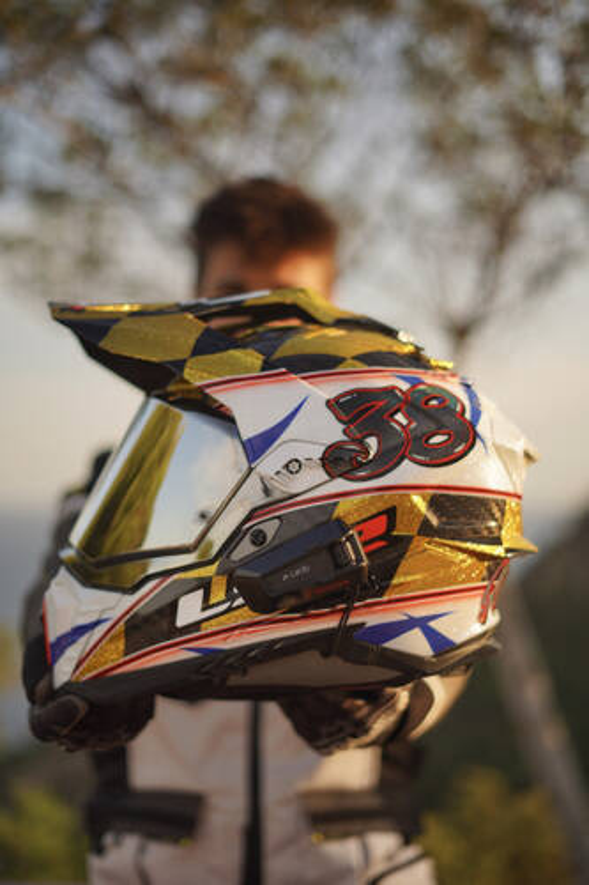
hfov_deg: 27.0
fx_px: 1228
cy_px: 442
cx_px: 294
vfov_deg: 39.6
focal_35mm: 50
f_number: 1.8
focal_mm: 50
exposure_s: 1/1000
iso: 125
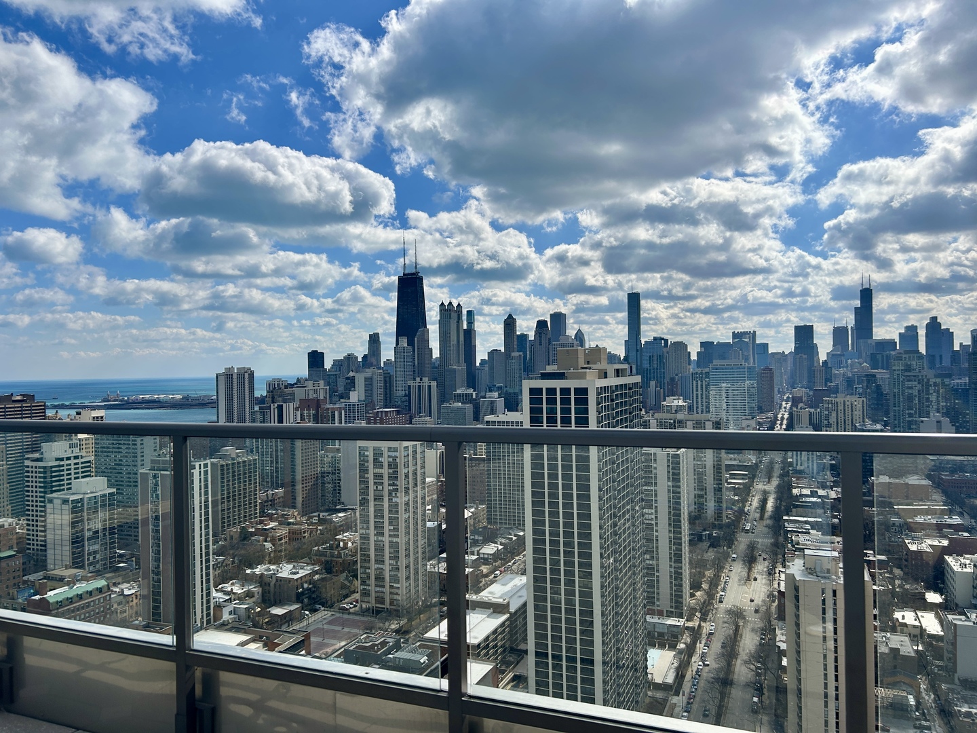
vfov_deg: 53.1
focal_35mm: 26
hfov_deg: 67.3
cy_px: 366
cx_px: 488
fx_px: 734
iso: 50
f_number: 1.5
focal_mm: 5.7
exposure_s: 1/10309
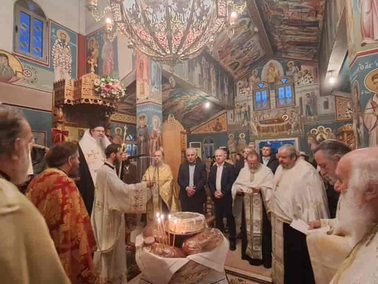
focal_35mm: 17
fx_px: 186
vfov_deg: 74.7
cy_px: 143
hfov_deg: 91.0
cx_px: 190
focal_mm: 1.42
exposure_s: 1/20
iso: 500
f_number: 2.2
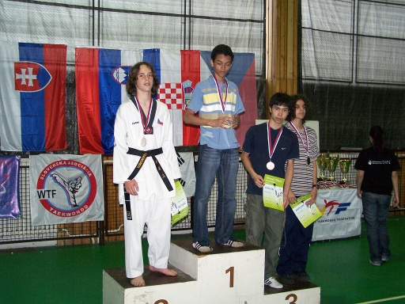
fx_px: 562
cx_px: 202
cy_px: 152
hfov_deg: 39.7
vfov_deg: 30.3
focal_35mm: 48
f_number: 3
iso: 140
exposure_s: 1/60
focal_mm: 8
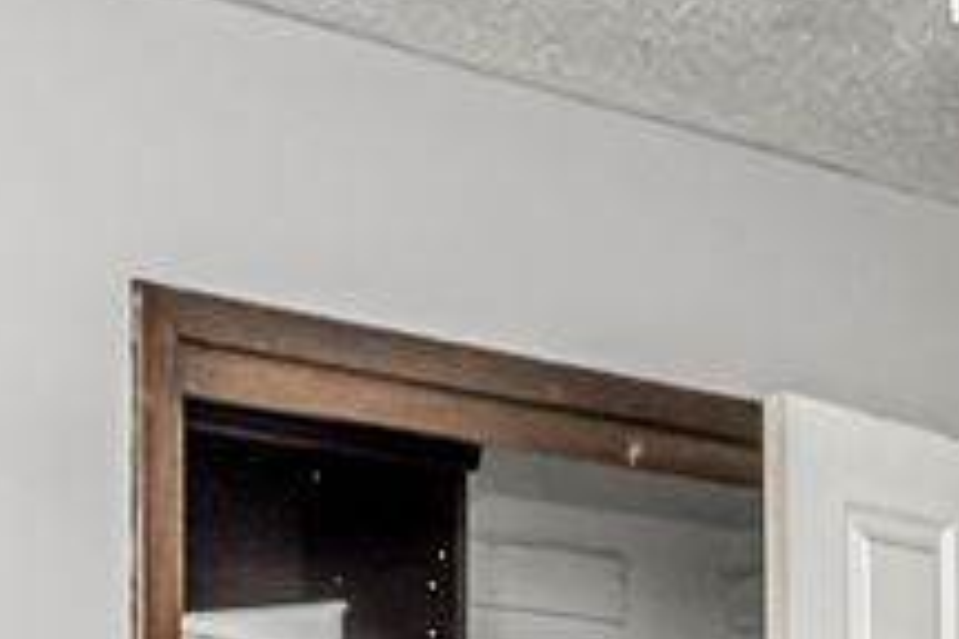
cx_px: 604
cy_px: 1010
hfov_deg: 22.8
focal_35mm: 89
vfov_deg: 14.2
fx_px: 2371
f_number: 10
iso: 800
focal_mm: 10
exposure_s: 1/60
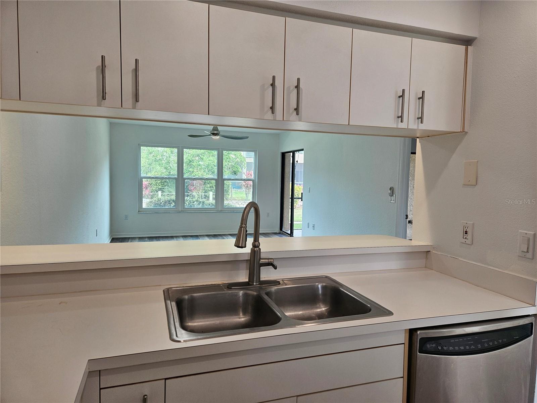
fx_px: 357
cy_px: 202
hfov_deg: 73.9
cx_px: 268
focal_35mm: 23
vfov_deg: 58.9
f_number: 1.8
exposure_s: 1/120
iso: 50
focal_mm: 5.4
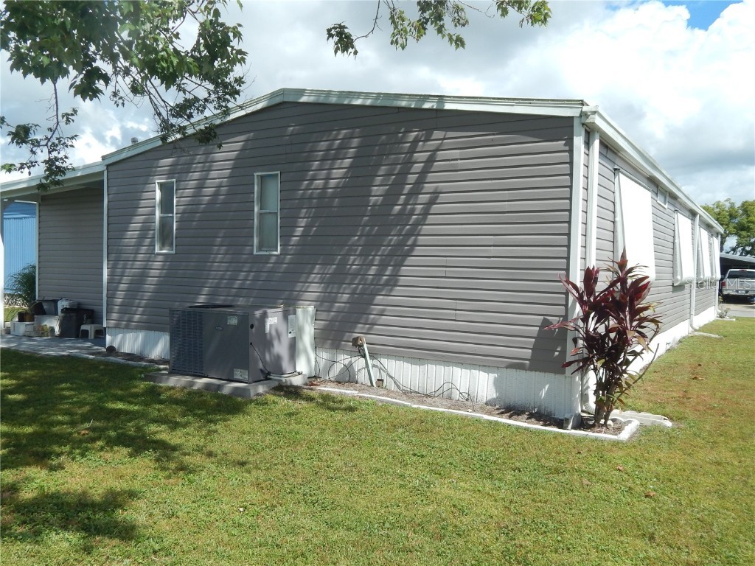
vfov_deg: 49.7
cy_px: 283
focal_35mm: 28
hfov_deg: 63.4
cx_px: 378
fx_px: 611
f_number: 6.3
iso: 125
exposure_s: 1/400
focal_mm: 5.1
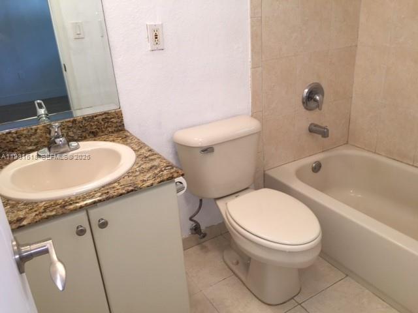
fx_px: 350
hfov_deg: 61.7
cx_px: 209
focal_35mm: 29
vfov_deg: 48.2
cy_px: 156
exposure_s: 1/30
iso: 25
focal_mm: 4.15
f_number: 2.2
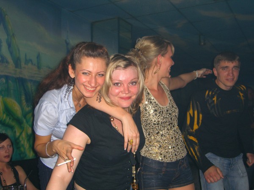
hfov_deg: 41.2
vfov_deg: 31.5
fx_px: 338
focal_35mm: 46
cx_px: 127
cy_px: 95
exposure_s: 1/60
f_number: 3.1
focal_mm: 9.5
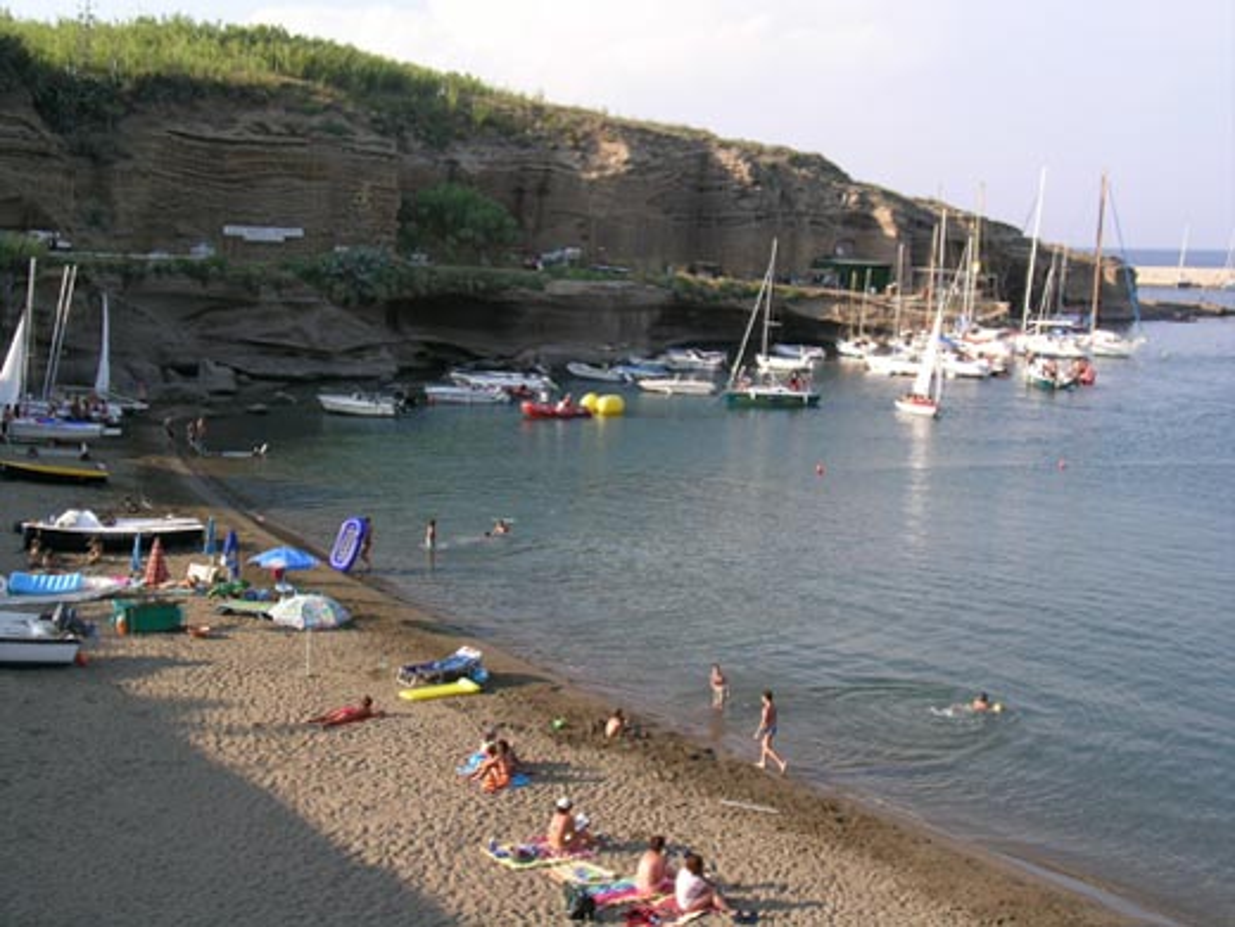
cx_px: 618
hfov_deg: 44.8
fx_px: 1498
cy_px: 464
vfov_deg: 34.3
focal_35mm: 42
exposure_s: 1/149
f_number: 6.4
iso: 50
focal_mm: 8.7
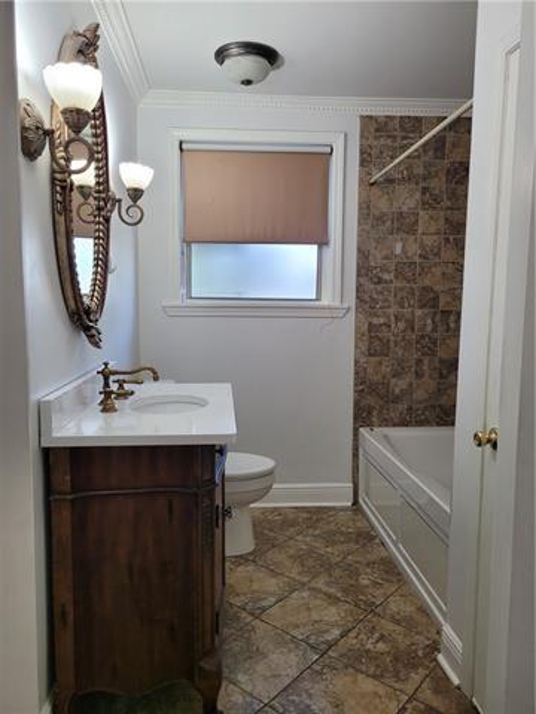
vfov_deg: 67.3
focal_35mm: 26
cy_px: 357
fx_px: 537
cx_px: 268
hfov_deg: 53.1
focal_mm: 5.4
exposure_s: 1/120
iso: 125
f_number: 1.8
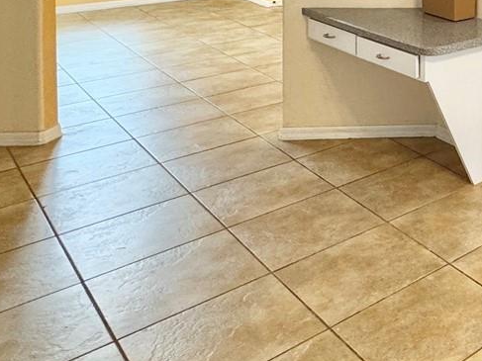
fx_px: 640
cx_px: 655
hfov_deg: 30.5
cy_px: -94
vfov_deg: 27.1
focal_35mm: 46
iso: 160
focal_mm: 2.22
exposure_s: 1/60
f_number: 2.2
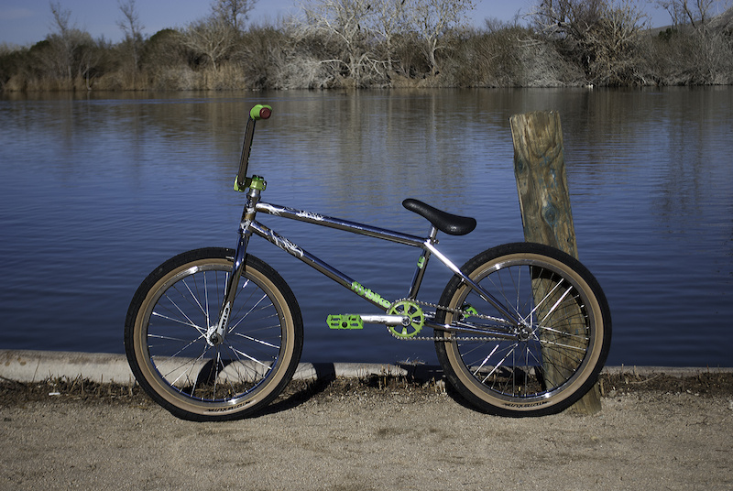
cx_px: 366
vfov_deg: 21.6
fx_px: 1285
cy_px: 246
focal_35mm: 63
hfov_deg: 31.8
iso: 100
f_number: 5.3
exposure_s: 1/1000
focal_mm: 42
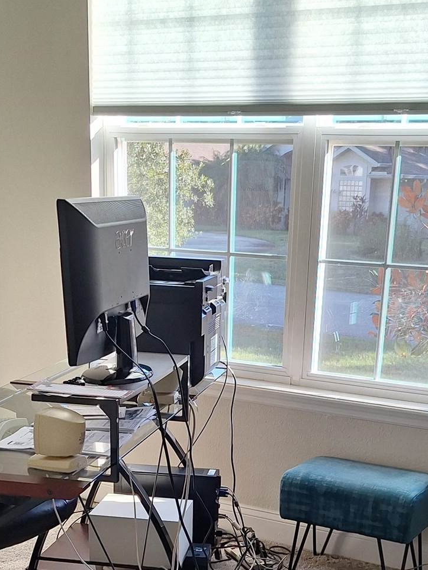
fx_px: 906
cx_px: 222
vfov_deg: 33.1
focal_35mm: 55
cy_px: 514
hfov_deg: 26.6
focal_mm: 5.54
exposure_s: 1/126
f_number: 1.8
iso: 40
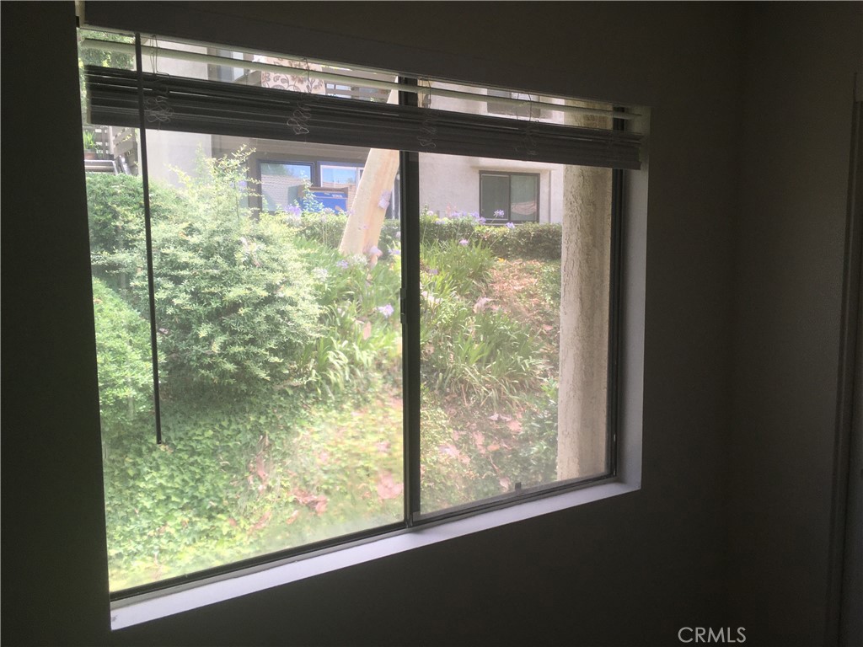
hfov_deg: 61.7
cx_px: 432
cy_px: 324
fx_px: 723
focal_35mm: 29
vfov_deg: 48.2
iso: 25
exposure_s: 1/120
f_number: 2.2
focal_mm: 4.15
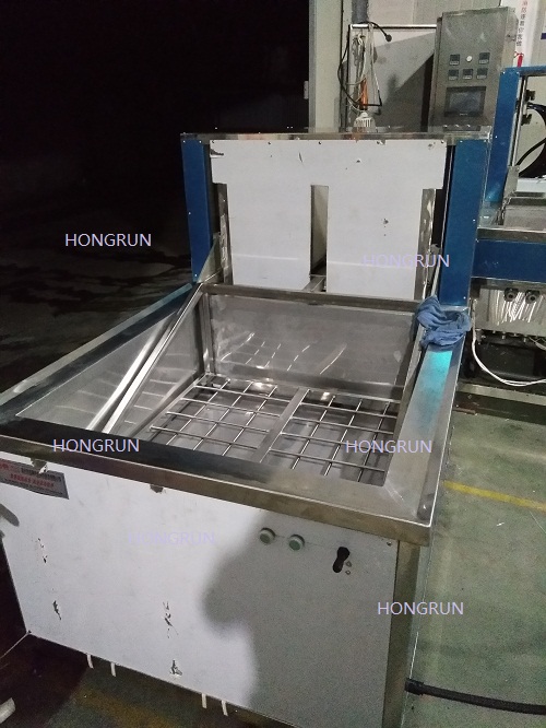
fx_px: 441
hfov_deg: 63.5
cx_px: 273
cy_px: 364
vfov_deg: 79.0
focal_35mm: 21
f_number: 2.2
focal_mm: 3.66
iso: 1304
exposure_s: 1/16.7
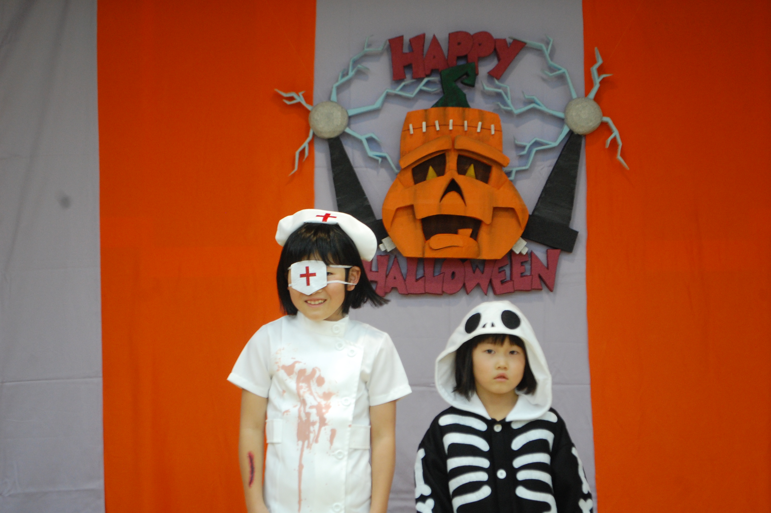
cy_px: 256
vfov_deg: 18.1
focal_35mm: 75
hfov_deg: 27.0
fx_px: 1605
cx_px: 386
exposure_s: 1/13
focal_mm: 50
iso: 800
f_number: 5.6
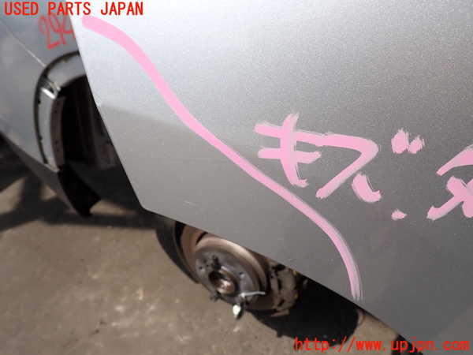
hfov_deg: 69.4
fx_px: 342
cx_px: 236
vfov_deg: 54.9
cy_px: 178
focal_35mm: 25
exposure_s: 1/125
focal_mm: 4.5
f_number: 8
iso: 100
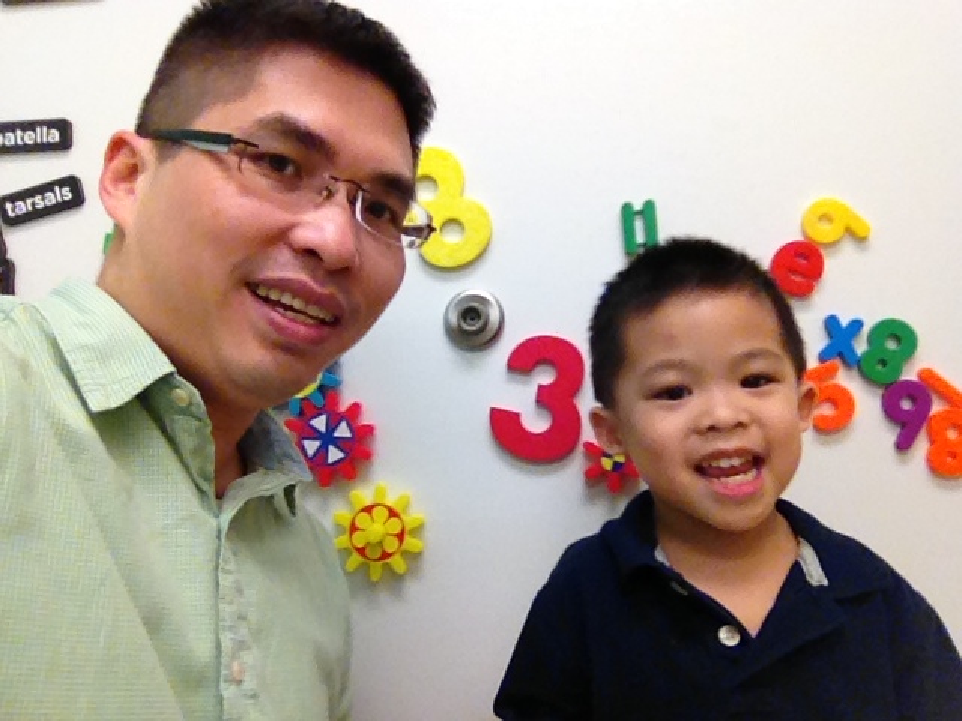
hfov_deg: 52.6
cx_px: 481
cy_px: 360
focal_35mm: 35
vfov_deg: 40.7
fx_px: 973
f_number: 2.4
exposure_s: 1/40
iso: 125
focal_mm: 1.85
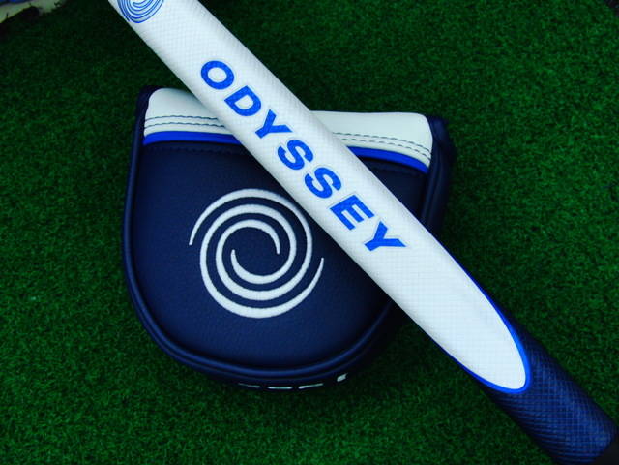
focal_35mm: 37
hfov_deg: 50.1
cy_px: 232
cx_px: 310
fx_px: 662
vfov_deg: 38.7
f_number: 3.6
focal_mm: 6.42
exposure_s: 1/80
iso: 250
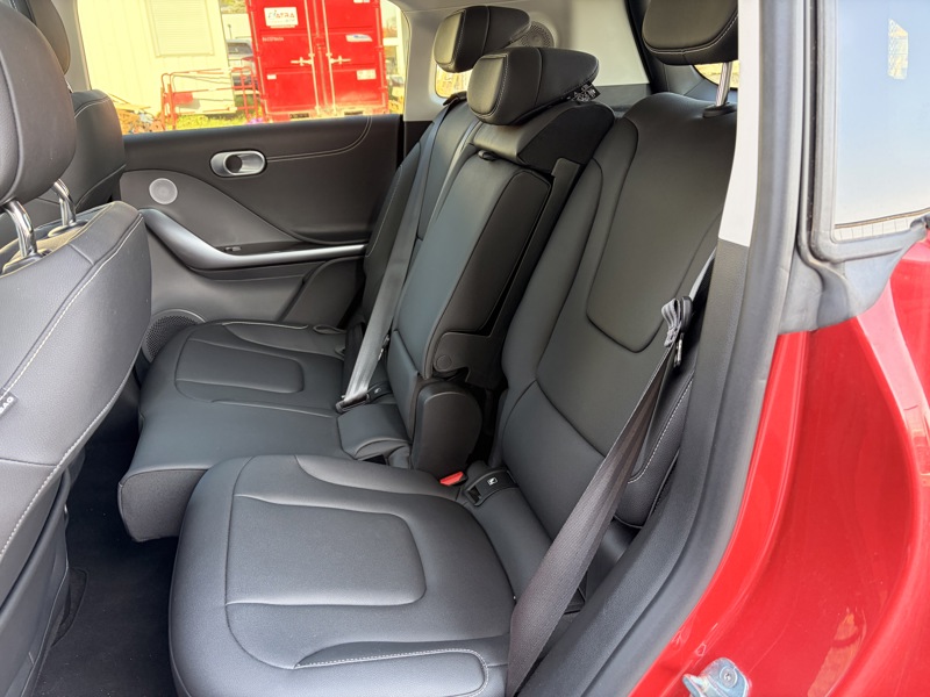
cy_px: 348
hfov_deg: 67.3
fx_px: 699
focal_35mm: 26
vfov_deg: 53.1
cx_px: 465
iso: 125
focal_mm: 5.96
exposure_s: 1/63
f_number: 1.6
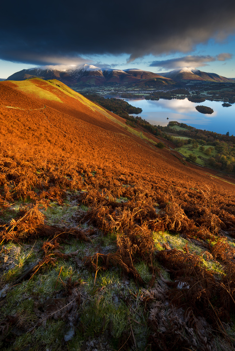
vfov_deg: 93.2
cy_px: 168
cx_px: 117
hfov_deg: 70.5
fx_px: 166
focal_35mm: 17
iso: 50
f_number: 11
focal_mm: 16
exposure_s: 1/8
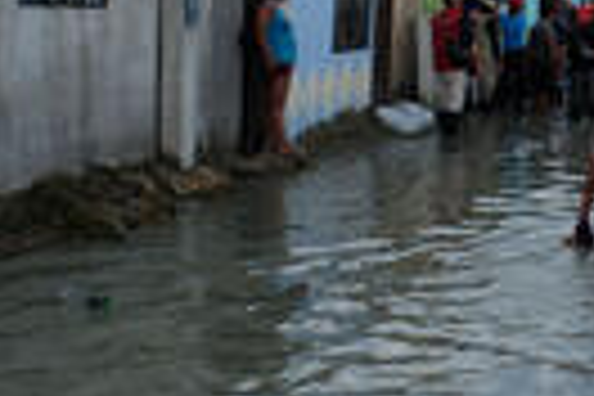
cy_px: 70
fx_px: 1402
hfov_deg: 22.4
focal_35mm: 85
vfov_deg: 15.9
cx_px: 680
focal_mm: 18.5
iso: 400
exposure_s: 1/750
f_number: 5.6
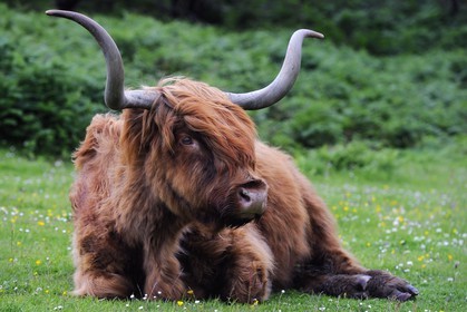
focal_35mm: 155
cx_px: 234
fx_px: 2012
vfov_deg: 8.9
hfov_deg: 13.2
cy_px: 156
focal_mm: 155
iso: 400
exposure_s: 1/250
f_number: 5
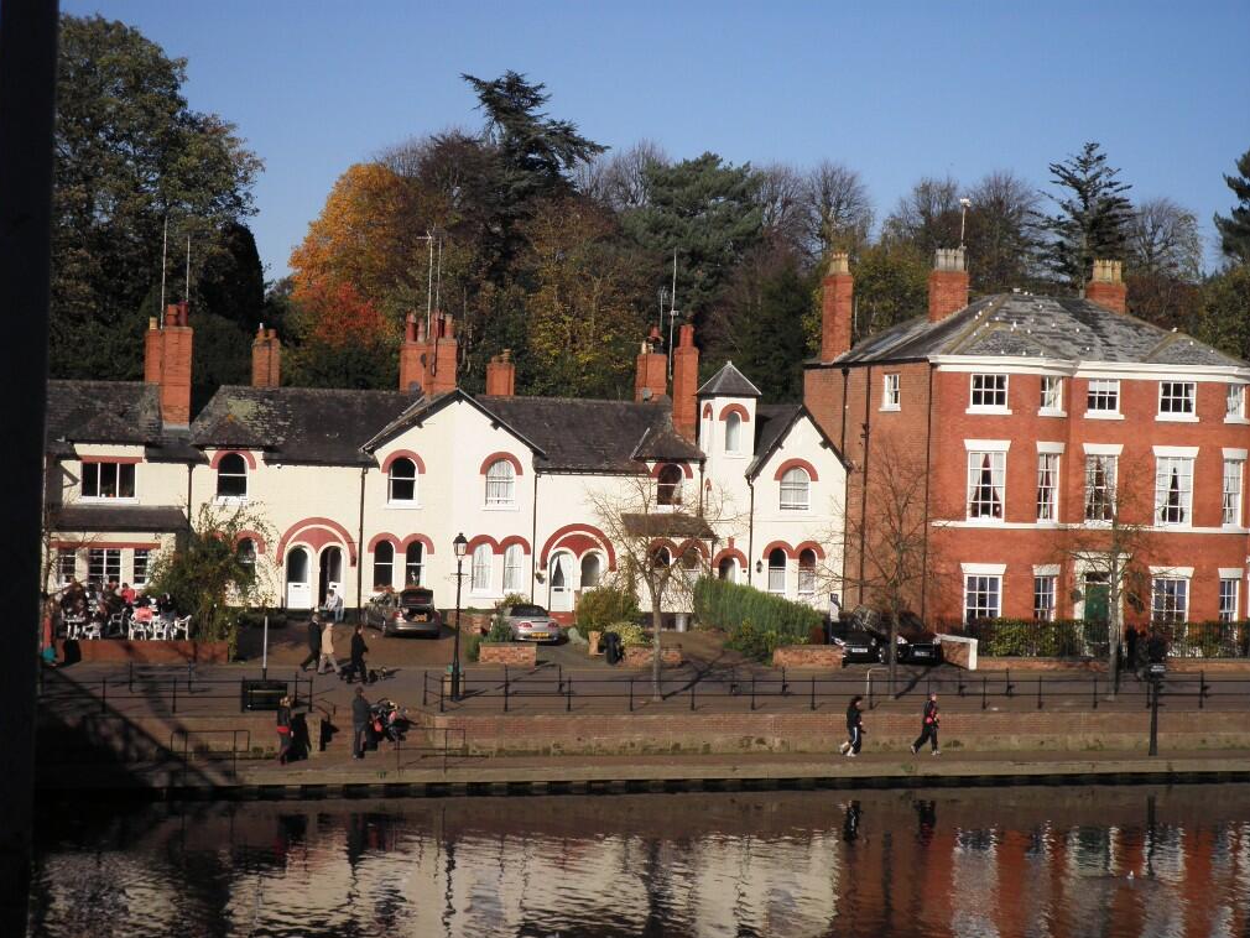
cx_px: 624
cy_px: 474
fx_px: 2709
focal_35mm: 75
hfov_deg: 26.0
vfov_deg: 19.6
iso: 64
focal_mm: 13.3
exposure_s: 1/125
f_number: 10.6
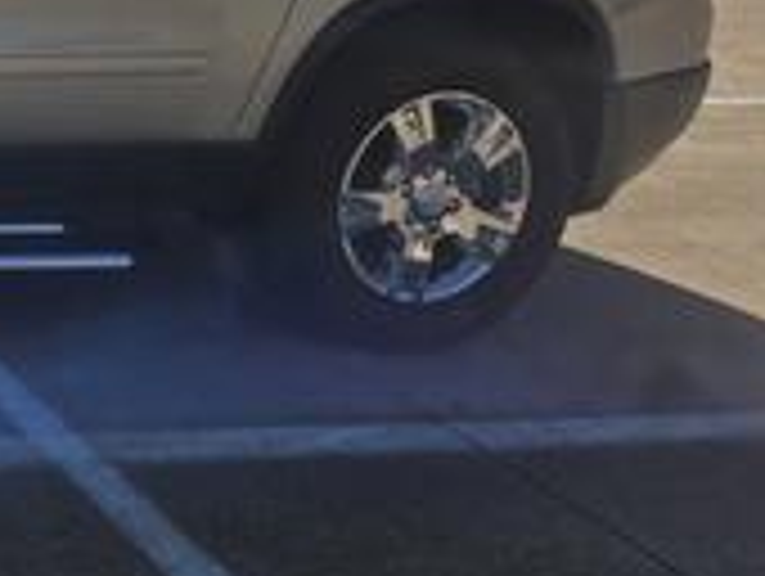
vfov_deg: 21.0
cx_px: -351
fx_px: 1505
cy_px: 18
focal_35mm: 68
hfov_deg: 23.4
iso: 25
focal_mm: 5.4
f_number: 1.8
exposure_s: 1/1994
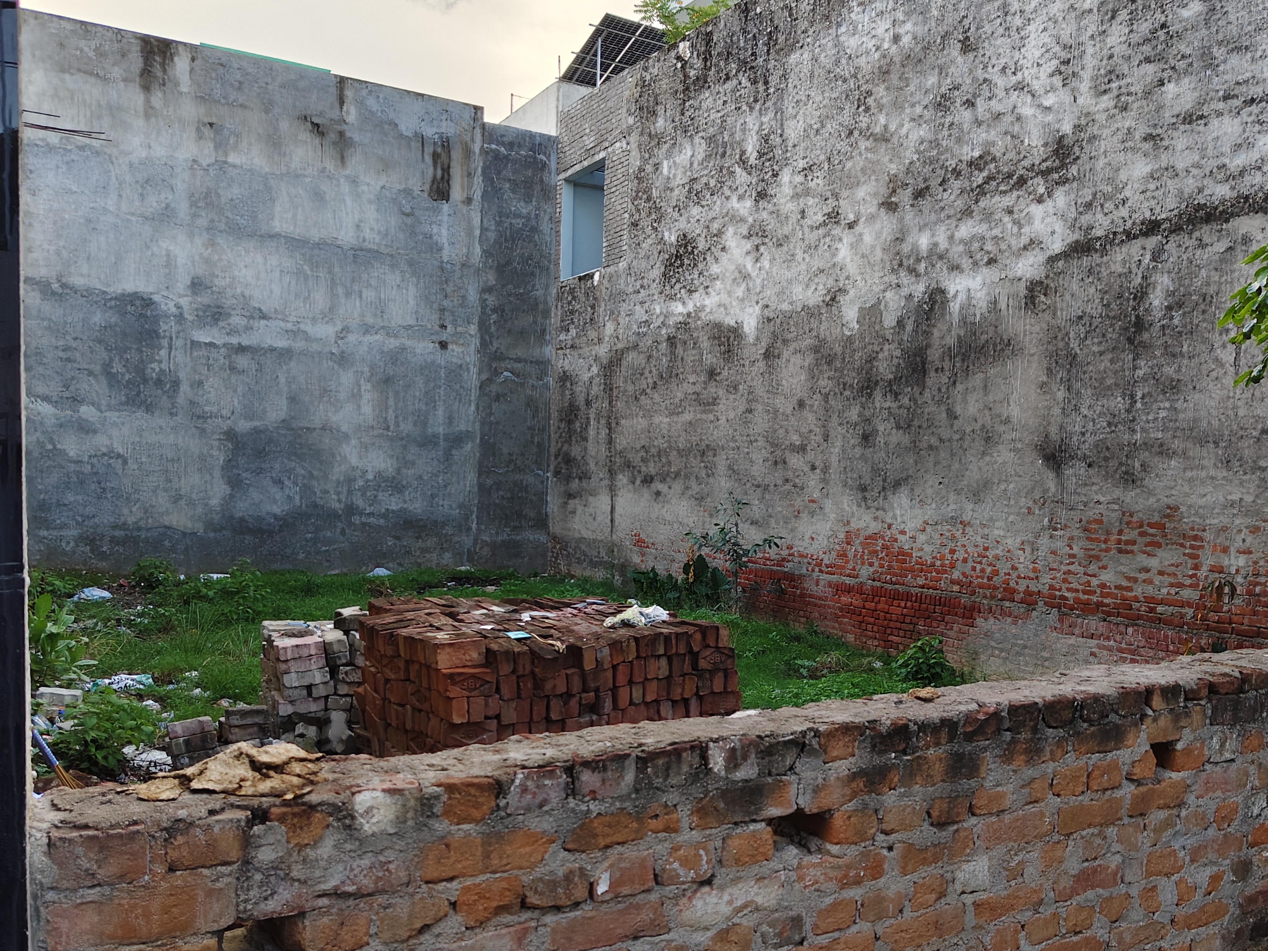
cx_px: 688
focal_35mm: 32
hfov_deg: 56.7
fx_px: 1172
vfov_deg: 43.8
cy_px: 597
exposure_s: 1/222
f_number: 1.88
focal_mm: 5.56
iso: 71
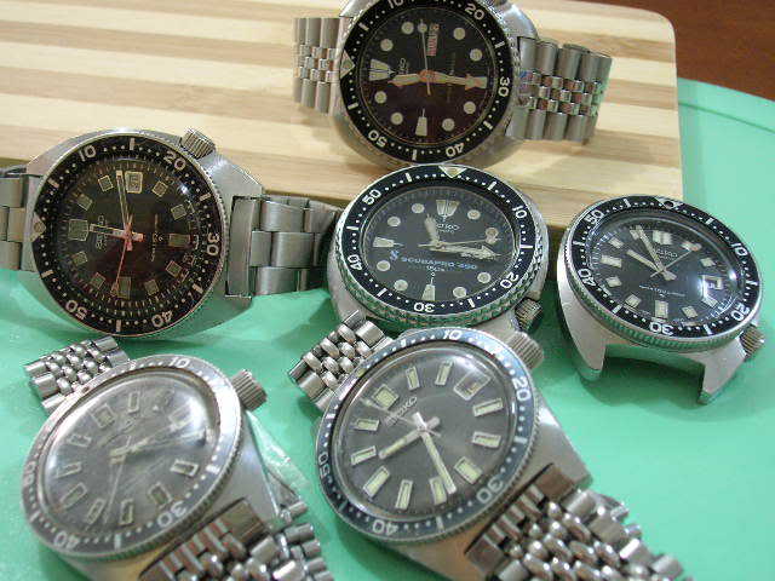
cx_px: 388
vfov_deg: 29.1
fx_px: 1119
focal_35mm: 50
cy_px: 290
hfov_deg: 38.2
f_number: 3.3
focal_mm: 8.4
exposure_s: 1/3.6
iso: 171
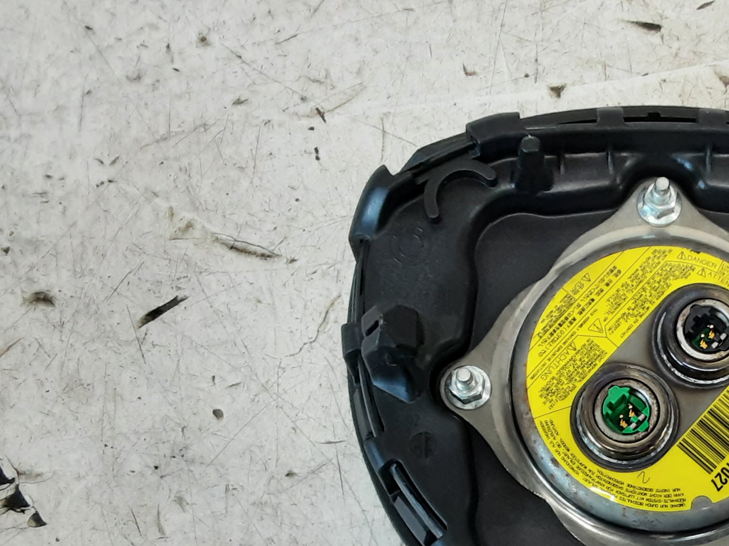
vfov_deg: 24.9
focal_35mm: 56
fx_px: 1179
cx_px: 603
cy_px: 542
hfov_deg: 33.2
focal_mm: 2.91
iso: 125
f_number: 1.9
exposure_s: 1/50
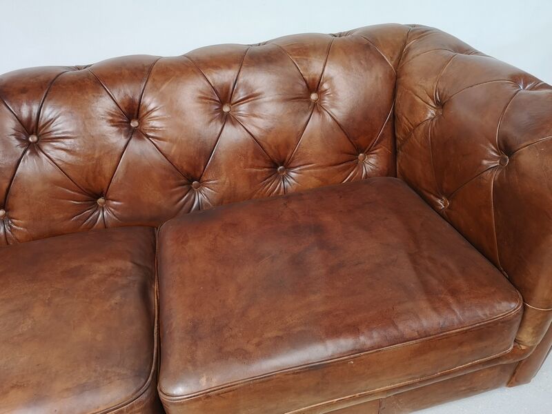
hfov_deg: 65.3
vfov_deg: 51.4
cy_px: 207
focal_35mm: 27
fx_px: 431
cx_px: 276
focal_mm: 5.58
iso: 64
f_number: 1.8
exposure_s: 1/50
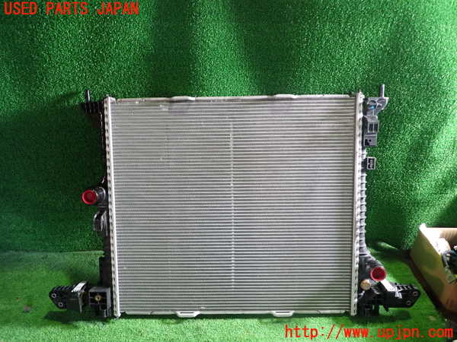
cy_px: 171
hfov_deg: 69.4
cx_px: 228
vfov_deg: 54.9
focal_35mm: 25
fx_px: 330
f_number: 2
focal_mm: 4.5
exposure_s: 1/30
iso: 320
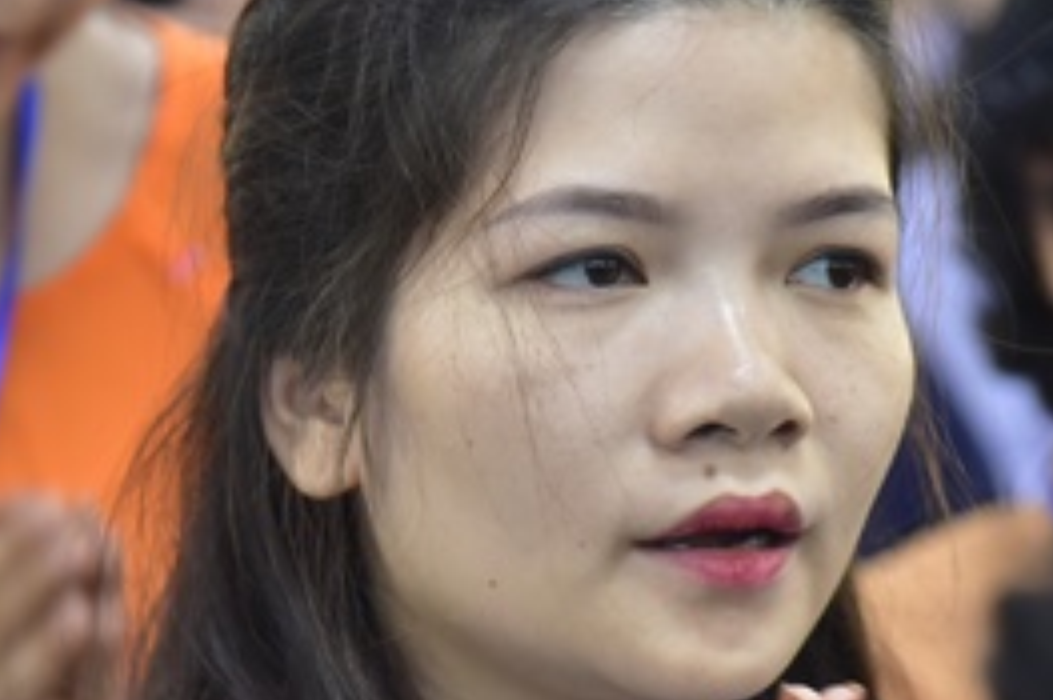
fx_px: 8681
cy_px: 652
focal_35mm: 297
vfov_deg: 4.6
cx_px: 657
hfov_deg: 6.9
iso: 1600
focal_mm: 120
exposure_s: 1/40
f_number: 4
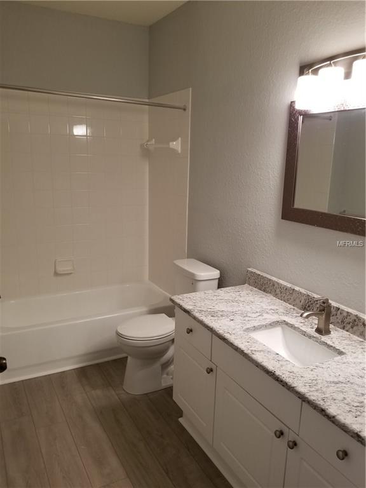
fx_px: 367
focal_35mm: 26
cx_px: 183
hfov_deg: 53.1
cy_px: 244
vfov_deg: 67.3
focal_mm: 4.25
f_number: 1.7
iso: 160
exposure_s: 1/40
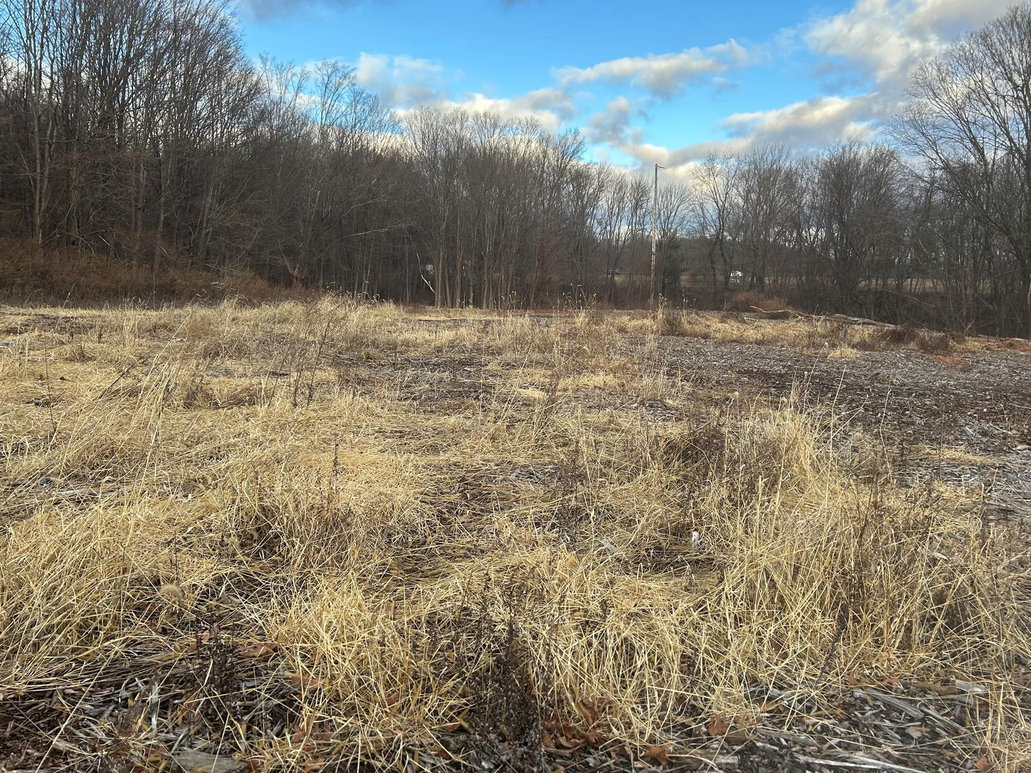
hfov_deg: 61.6
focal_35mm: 29
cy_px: 350
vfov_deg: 48.2
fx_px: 864
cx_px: 545
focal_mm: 5.7
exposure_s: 1/709
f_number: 1.5
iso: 50
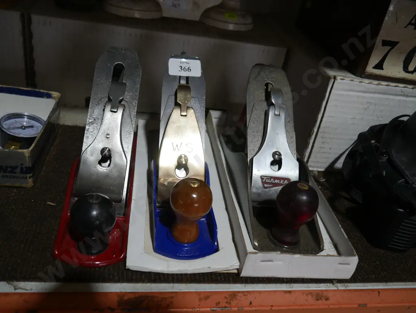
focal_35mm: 30
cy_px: 156
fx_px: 361
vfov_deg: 46.8
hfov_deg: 59.9
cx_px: 208
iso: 200
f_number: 4
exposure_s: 1/125
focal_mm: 15
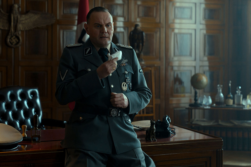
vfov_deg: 20.0
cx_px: 126
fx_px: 474
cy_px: 84
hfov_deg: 29.7
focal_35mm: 68
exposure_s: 1/125
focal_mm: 68
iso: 1250
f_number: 2.8
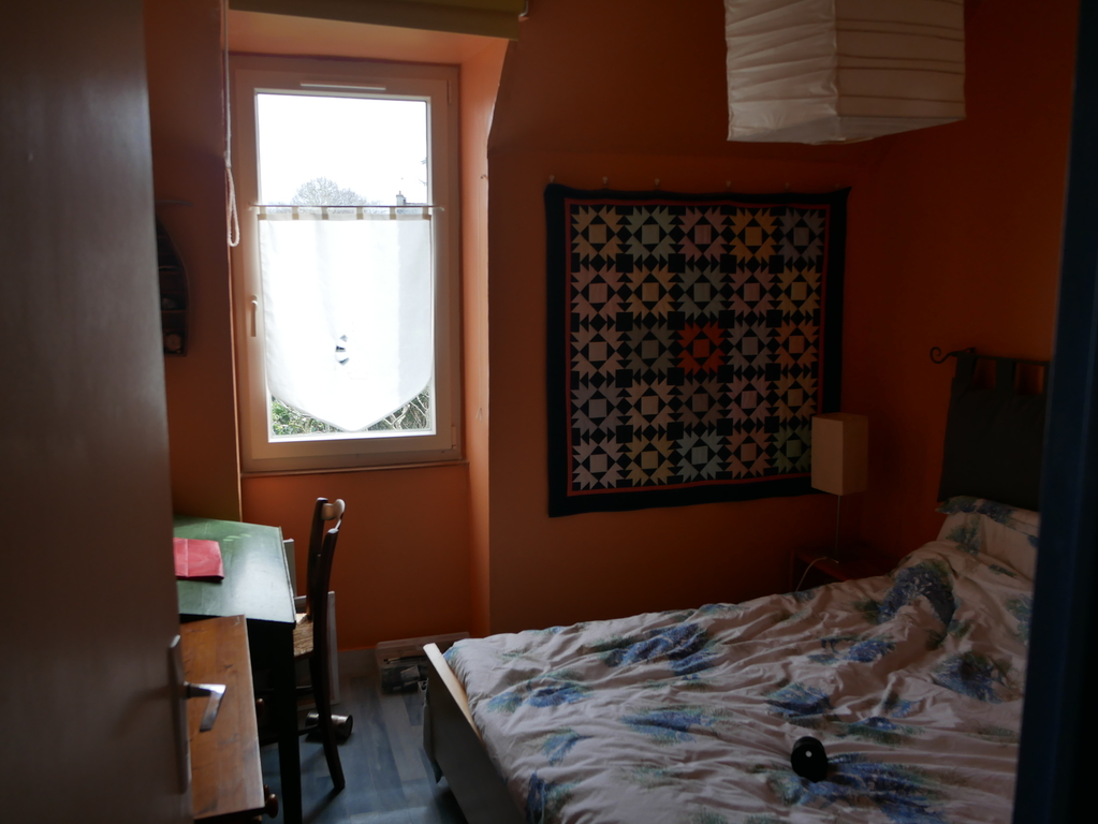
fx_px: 888
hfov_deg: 63.4
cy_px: 412
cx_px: 549
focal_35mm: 28
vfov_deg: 49.8
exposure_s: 1/250
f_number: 3.5
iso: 200
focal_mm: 14
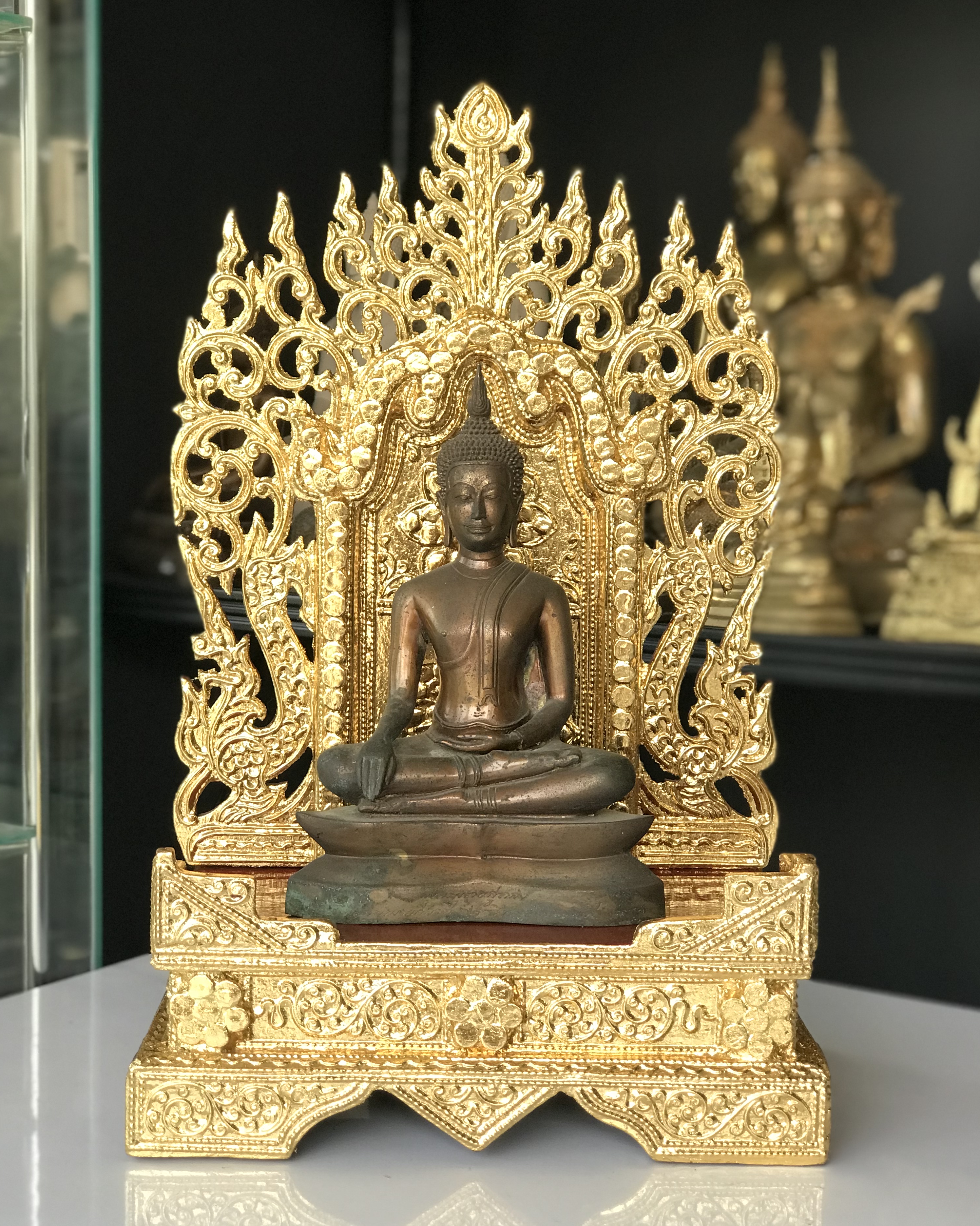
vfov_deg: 31.5
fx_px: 2175
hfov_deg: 25.4
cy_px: 614
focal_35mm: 60
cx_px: 493
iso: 64
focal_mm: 6.6
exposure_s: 1/50
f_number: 2.8
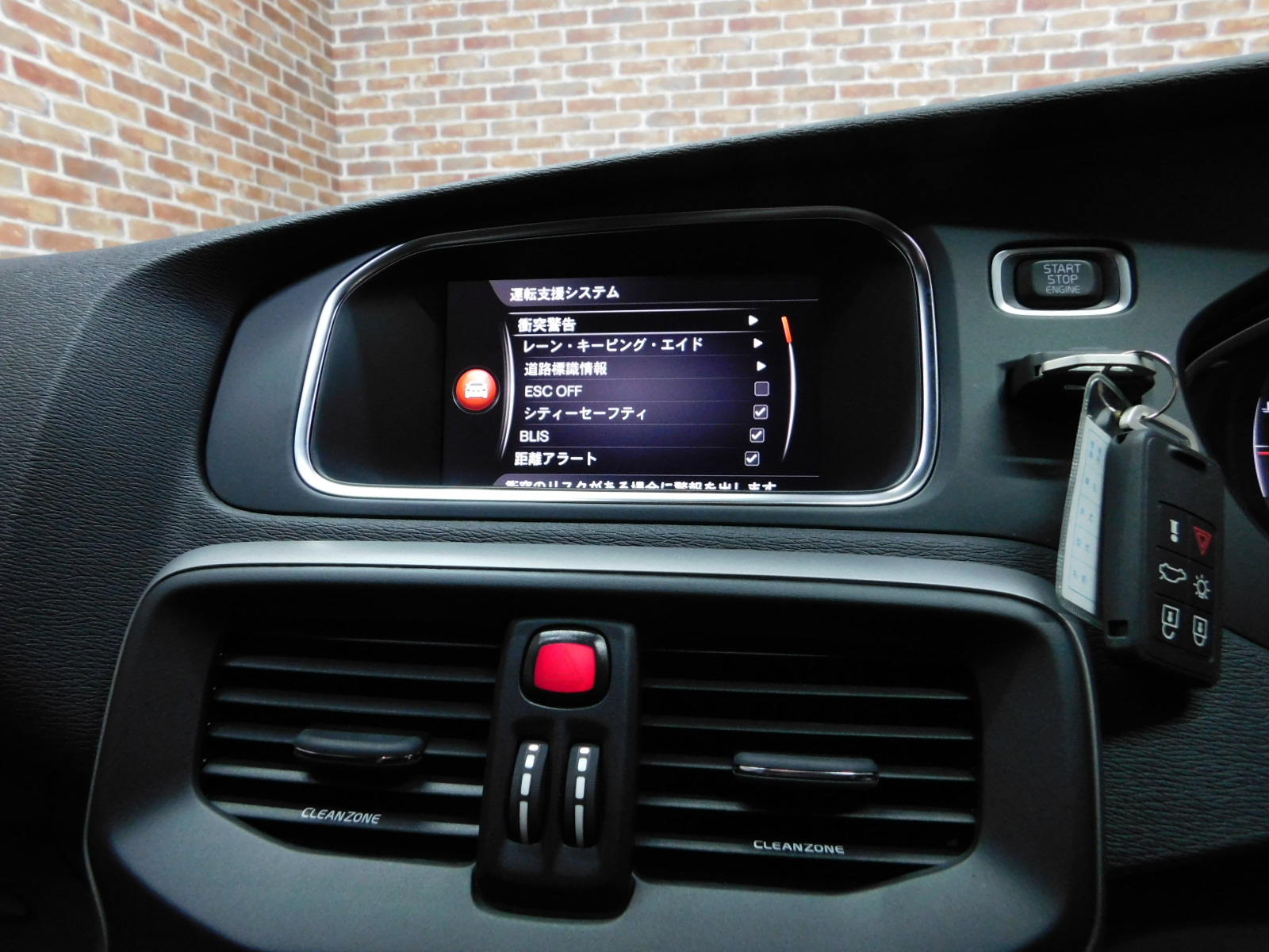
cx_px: 634
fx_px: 843
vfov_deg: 58.9
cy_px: 476
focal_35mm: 23
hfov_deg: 73.9
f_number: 3
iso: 400
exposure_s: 1/30
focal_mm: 4
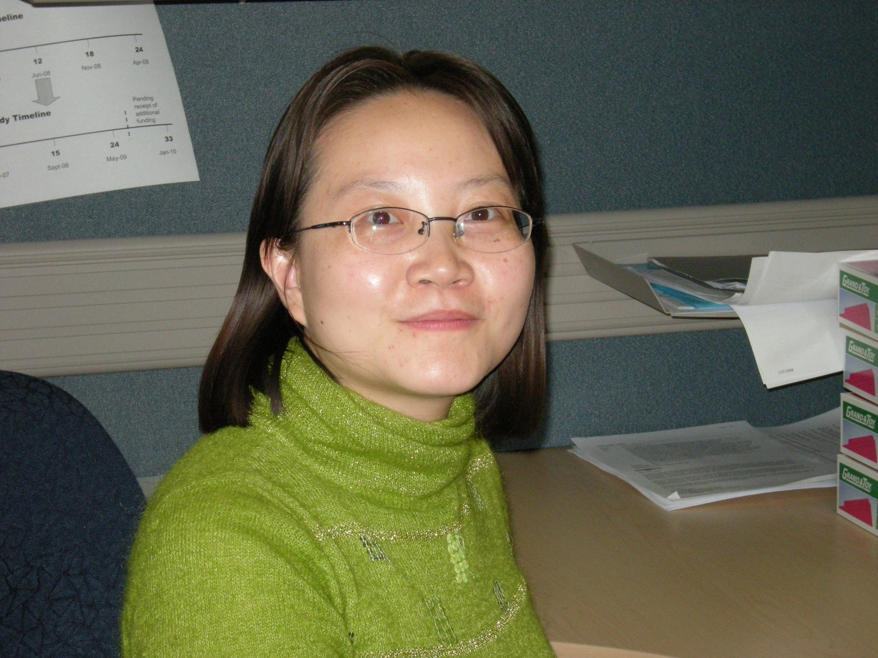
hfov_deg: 19.3
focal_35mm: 102
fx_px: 2587
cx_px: 439
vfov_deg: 14.5
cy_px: 329
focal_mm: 17
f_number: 5.6
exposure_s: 1/120
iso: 399
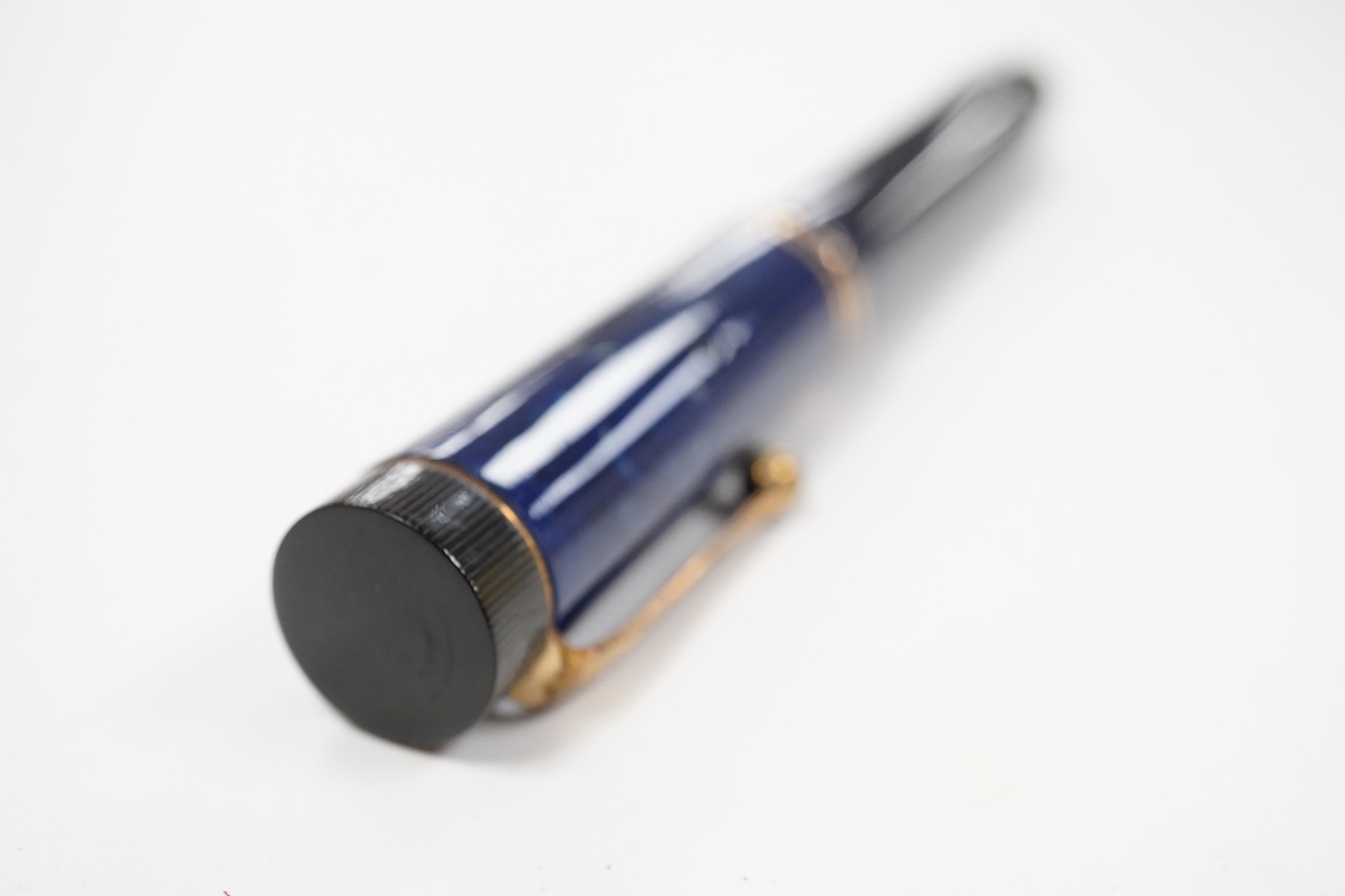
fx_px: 1681
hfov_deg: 43.6
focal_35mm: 45
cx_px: 672
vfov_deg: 29.9
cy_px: 448
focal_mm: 30
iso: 2500
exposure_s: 1/200
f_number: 9
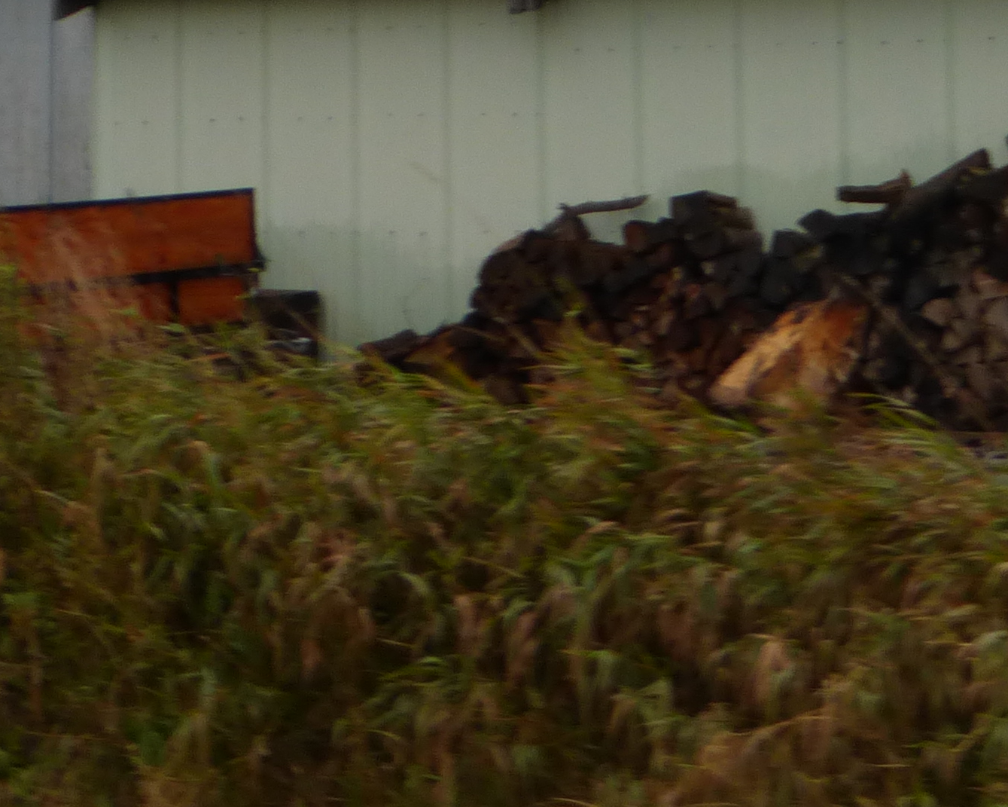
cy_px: -265
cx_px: 1171
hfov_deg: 14.3
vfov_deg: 11.5
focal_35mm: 131
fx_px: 3908
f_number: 3.9
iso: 100
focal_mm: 6.9
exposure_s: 1/60
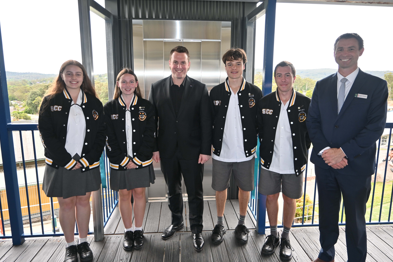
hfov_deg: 68.3
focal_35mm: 27
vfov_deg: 48.7
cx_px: 203
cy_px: 127
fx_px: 289
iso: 140
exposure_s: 1/200
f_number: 3.5
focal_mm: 17
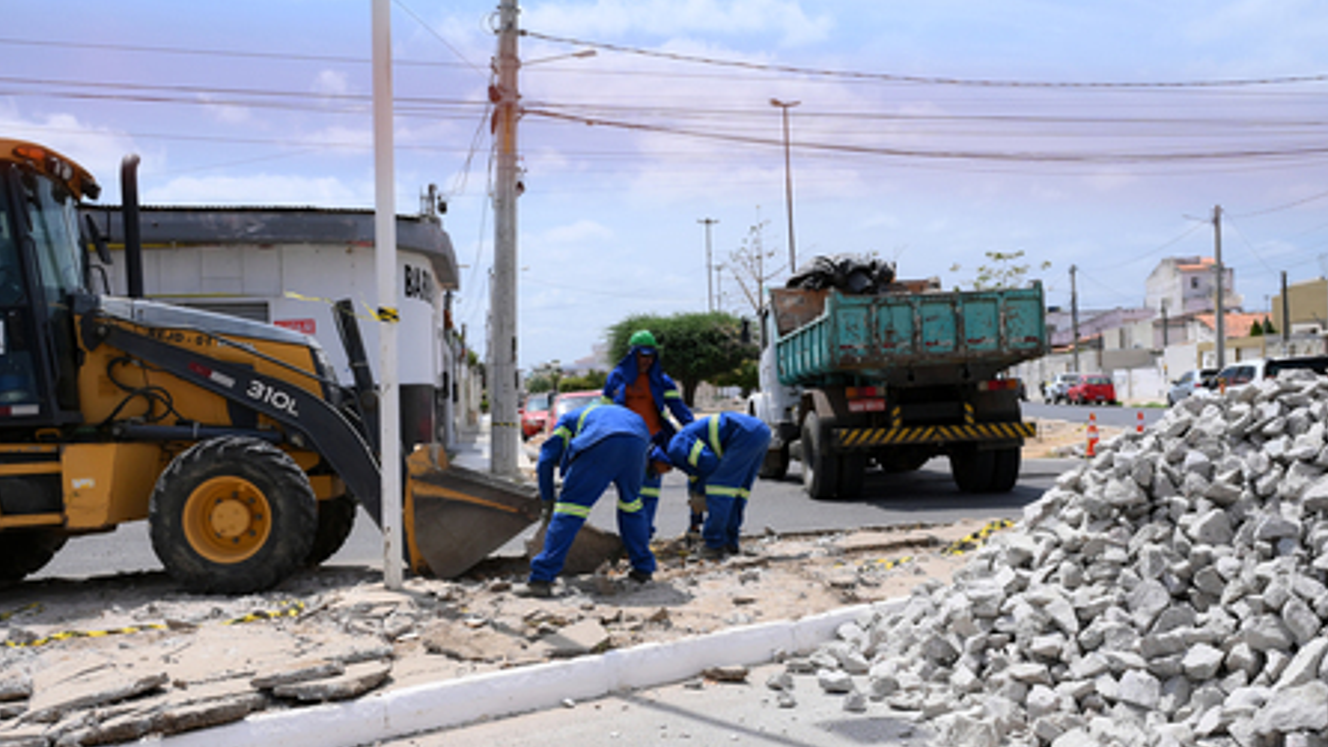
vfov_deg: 31.9
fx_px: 1303
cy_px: 432
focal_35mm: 37
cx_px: 661
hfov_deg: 54.0
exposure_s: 1/6400
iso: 500
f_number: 4.5
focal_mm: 35
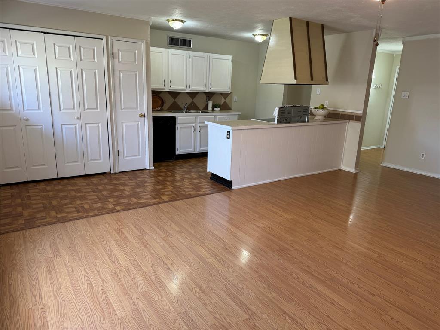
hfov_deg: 71.6
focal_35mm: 24
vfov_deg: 56.8
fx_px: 305
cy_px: 165
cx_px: 220
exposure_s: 1/60
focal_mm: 6.86
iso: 125
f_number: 1.78
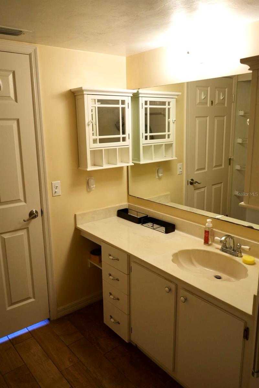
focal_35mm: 28
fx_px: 302
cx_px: 130
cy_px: 194
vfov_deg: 65.5
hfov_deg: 46.4
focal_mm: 28
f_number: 4
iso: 1250
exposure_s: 1/160
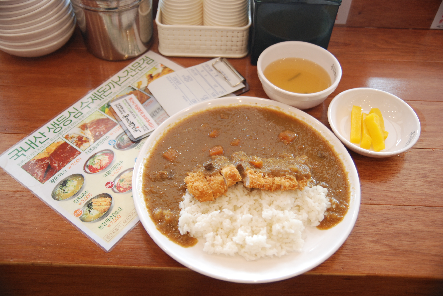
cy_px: 148
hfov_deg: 53.1
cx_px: 222
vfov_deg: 37.0
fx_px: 444
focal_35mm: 36
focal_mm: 24
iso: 250
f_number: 2.8
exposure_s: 1/60
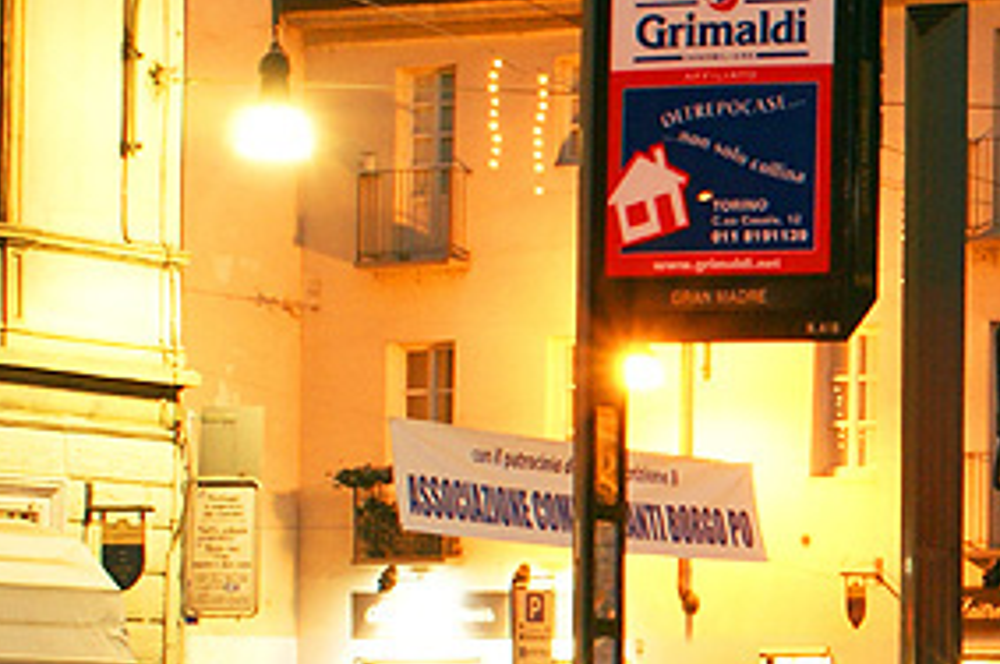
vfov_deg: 8.4
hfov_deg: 11.9
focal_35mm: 163
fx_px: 4523
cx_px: 1640
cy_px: 579
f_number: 11
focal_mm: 30
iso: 400
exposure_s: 3.2
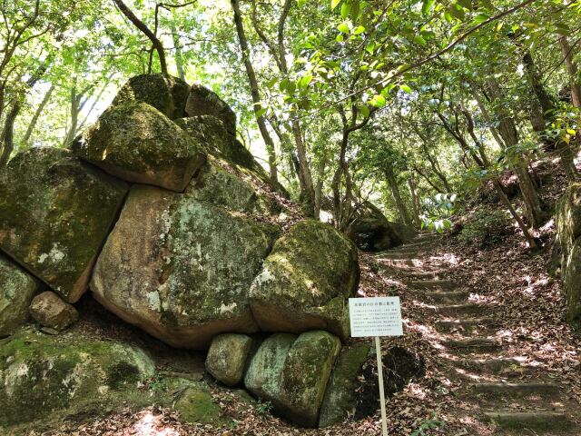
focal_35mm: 28
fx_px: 470
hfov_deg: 63.4
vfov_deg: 49.7
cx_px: 290
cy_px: 218
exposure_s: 1/30
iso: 25
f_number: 1.8
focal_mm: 3.99
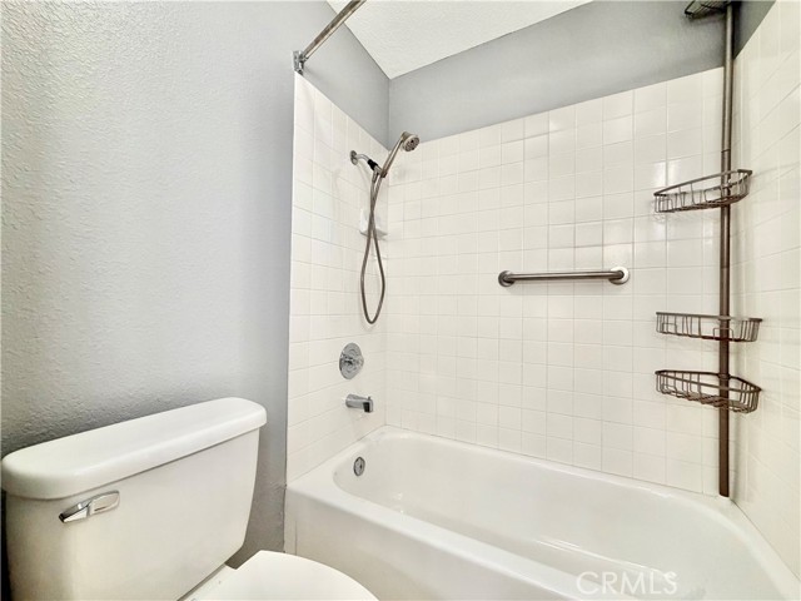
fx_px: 324
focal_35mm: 14
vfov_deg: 85.7
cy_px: 300
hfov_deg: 102.1
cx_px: 400
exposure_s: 1/120
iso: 250
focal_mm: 2.22
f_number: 2.2
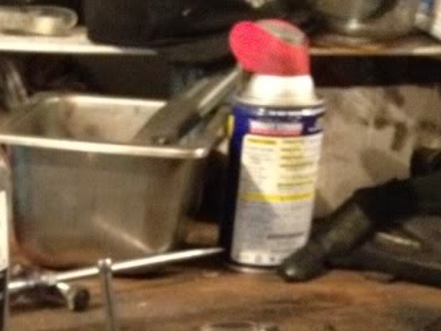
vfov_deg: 13.1
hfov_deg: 17.6
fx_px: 1376
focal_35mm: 108
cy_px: 465
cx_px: -49
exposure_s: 1/15
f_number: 2.4
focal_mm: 4.3
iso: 800
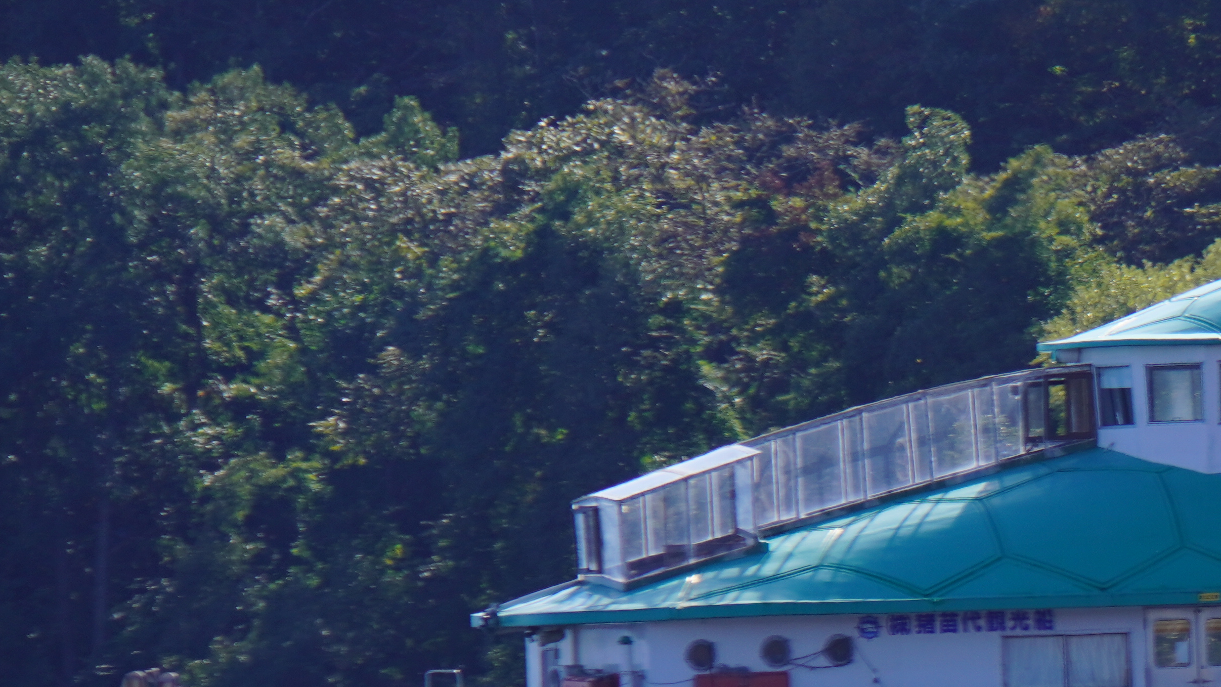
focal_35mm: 781
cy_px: 515
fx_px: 25286
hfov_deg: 2.8
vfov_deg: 1.6
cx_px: 1379
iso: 100
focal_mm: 200
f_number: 7.1
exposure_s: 1/320
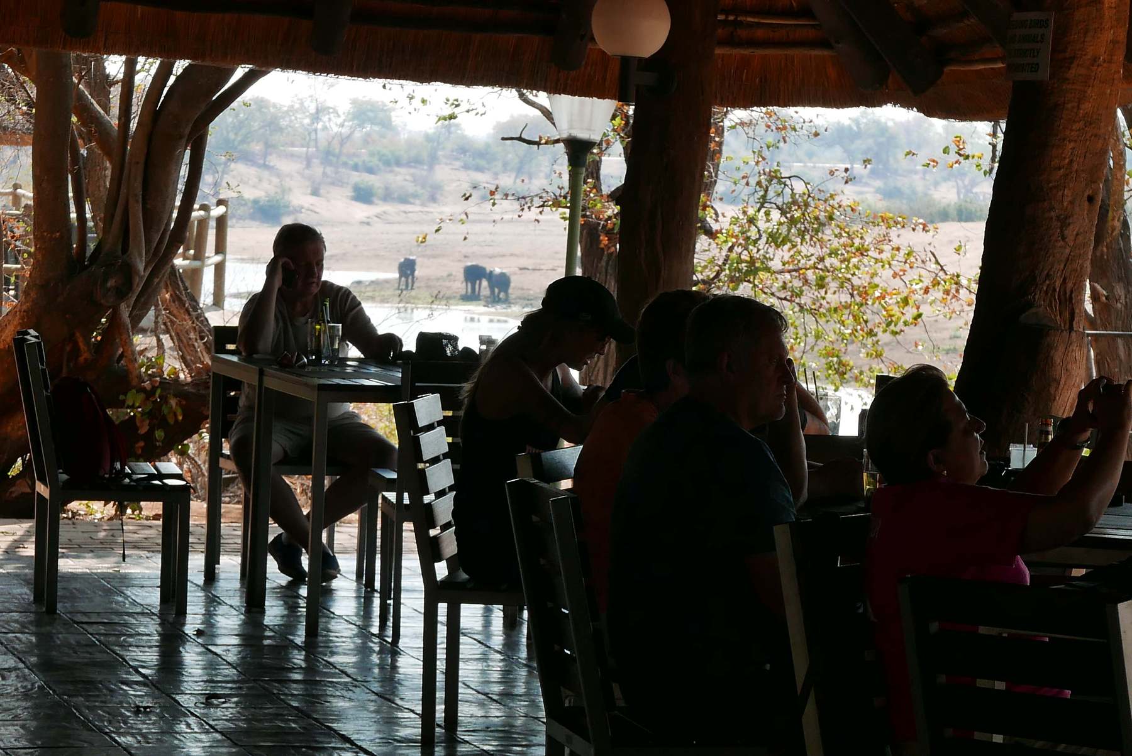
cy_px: 378
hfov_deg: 13.7
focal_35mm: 150
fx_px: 4720
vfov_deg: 9.2
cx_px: 566
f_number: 5.6
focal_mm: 34
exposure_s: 1/250
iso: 200
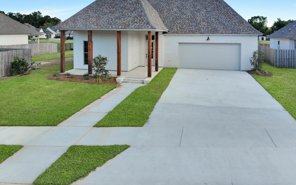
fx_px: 210
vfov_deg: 47.5
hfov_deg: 70.4
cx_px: 146
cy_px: 82
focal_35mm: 26
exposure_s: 1/464
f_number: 2.8
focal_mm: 4.5
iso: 100
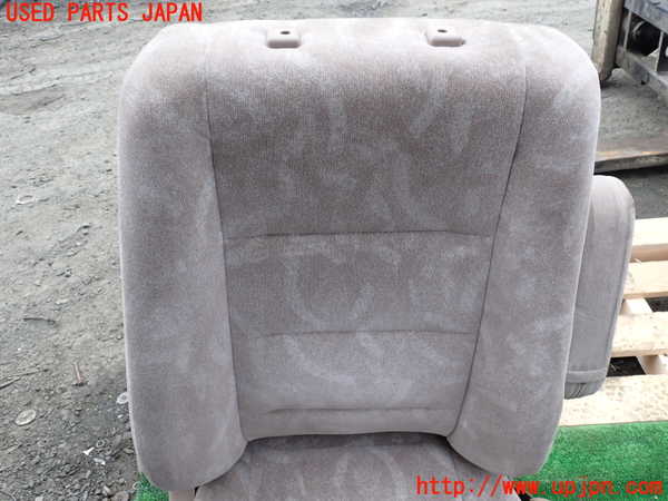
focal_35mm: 30
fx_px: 579
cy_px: 250
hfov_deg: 60.0
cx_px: 334
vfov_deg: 46.8
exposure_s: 1/60
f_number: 3.2
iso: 100
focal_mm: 5.4
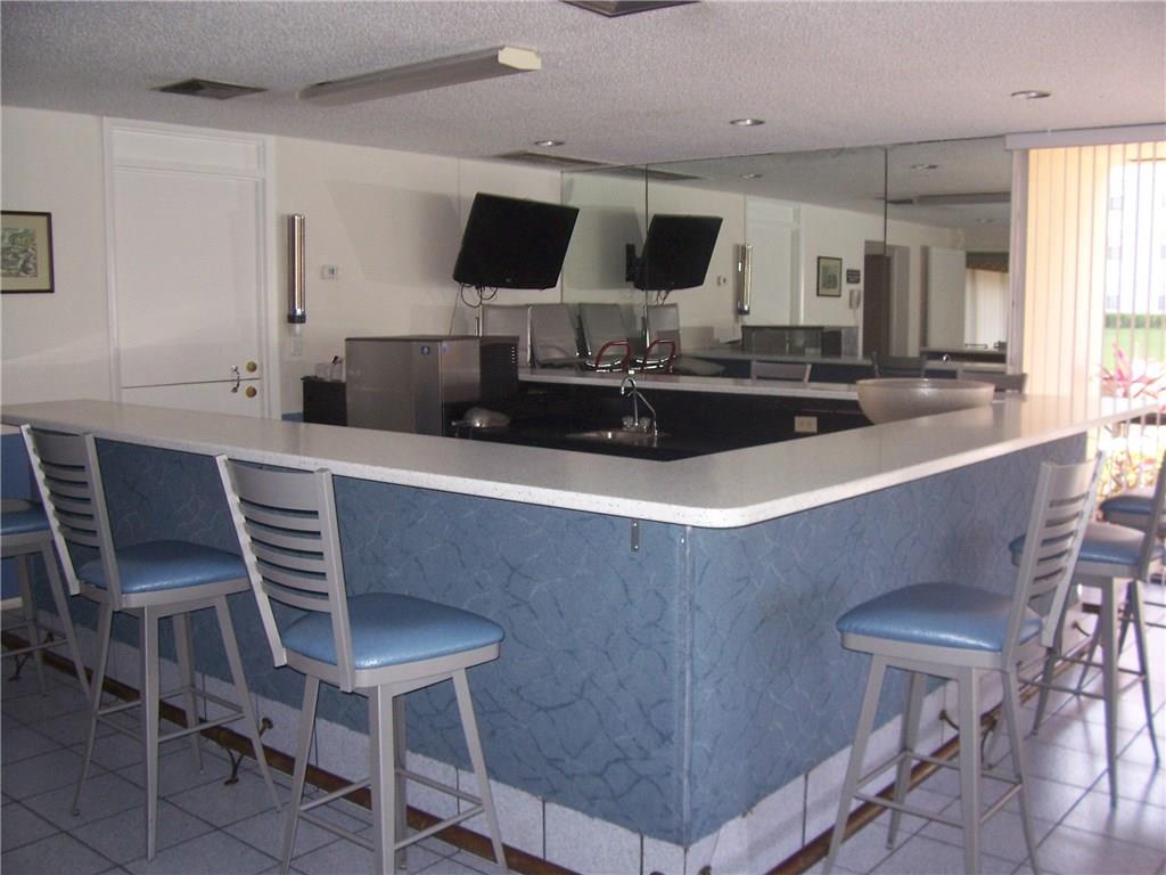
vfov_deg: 41.8
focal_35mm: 34
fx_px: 1145
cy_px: 438
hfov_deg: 54.0
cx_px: 583
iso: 125
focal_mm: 5.6
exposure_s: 1/60
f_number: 2.7
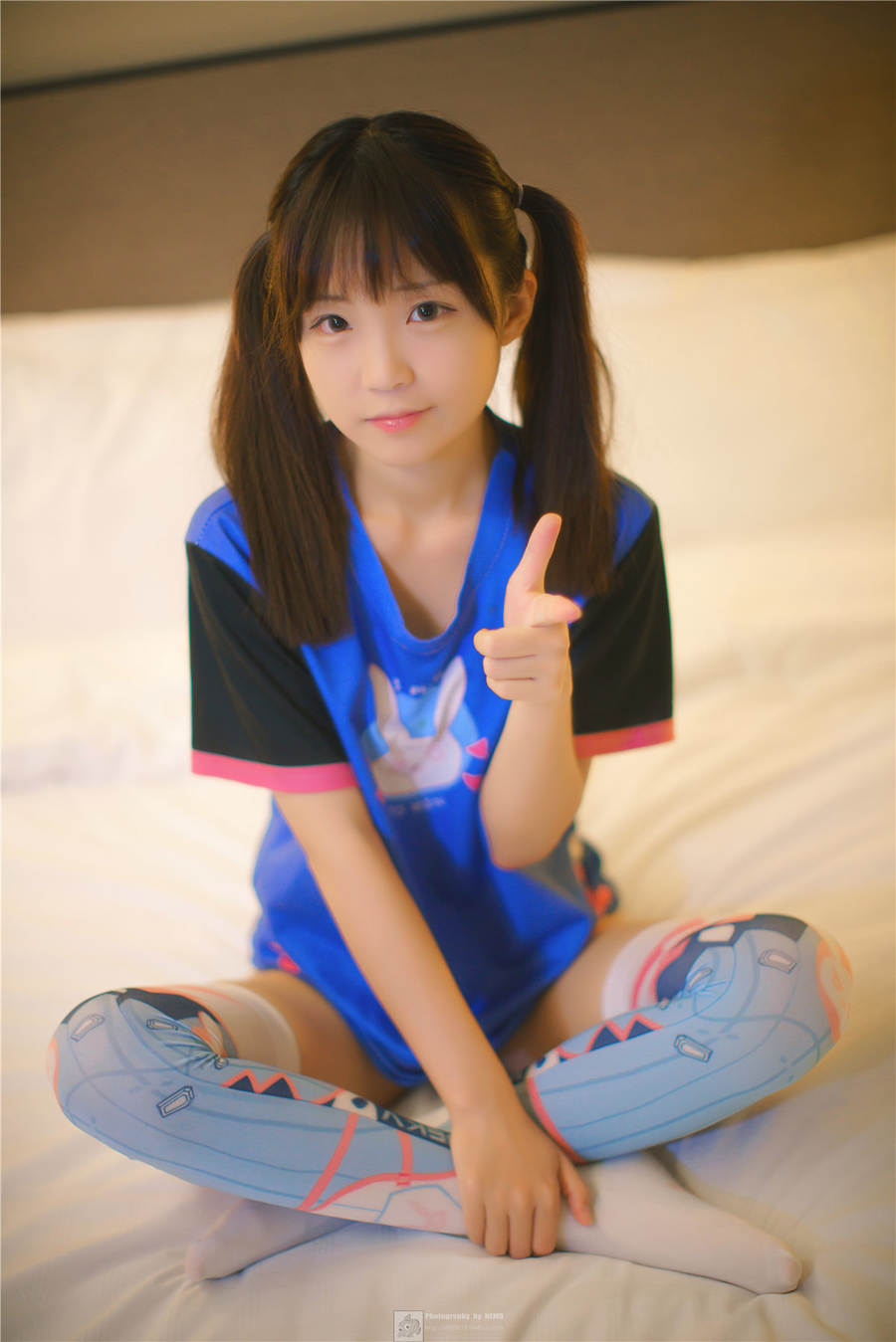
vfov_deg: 39.6
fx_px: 1866
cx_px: 448
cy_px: 671
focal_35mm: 50
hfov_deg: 27.0
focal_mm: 50
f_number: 1.3
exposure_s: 1/125
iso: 500
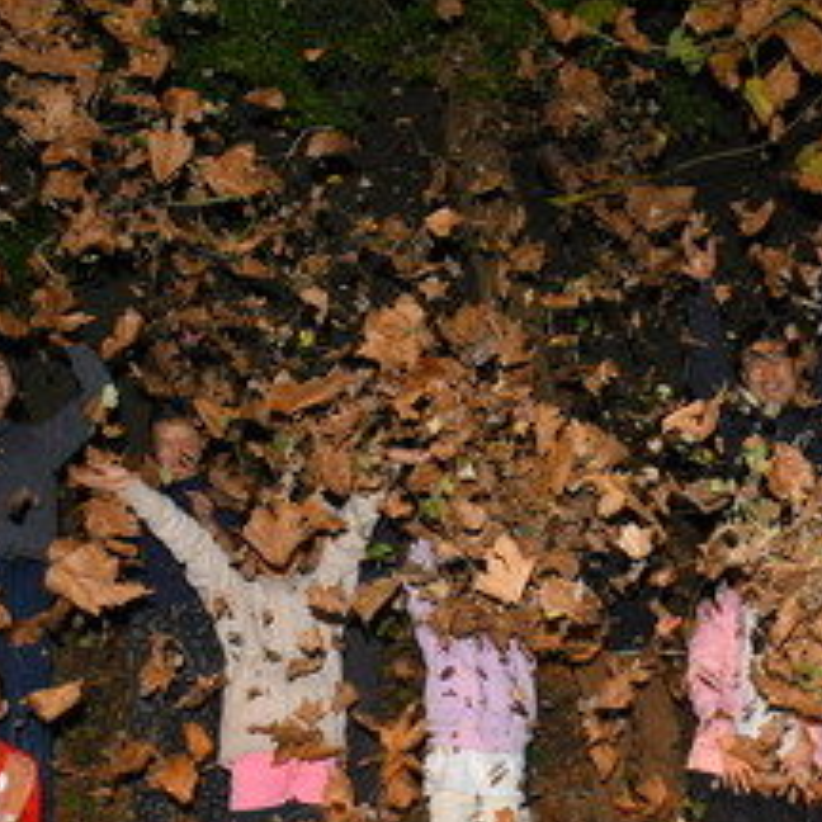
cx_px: 624
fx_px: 1585
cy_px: 443
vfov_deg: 29.1
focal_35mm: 59
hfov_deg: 28.6
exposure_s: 1/60
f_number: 3.8
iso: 320
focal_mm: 20
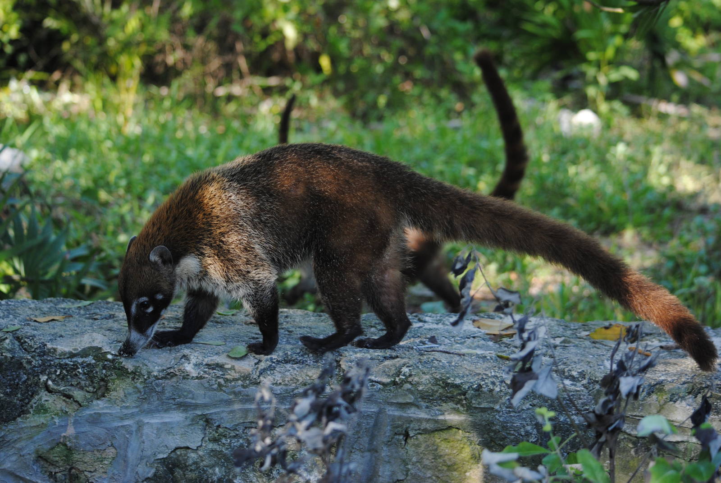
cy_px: 242
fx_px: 1865
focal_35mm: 93
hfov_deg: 21.9
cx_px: 360
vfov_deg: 14.7
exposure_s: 1/125
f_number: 4.5
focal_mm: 62
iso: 200
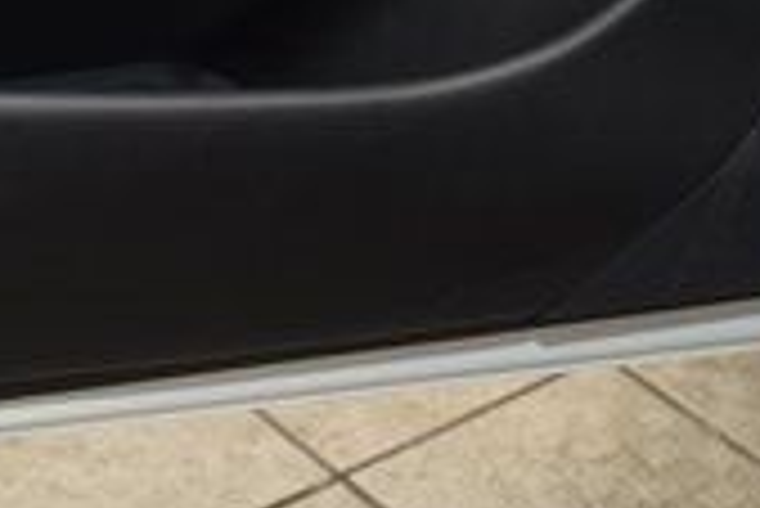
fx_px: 2998
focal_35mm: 142
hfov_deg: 14.2
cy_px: -308
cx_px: -40
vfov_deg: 9.4
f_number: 3.8
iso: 1100
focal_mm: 25
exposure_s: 1/60
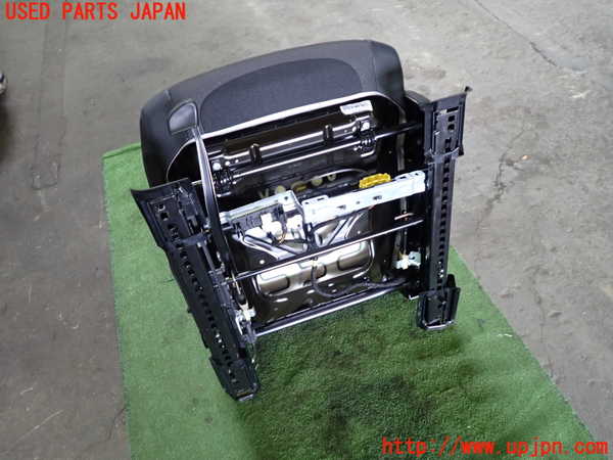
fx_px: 443
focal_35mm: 25
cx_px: 306
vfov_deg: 54.9
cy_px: 230
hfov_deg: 69.4
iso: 250
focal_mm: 4.5
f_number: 2
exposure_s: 1/30
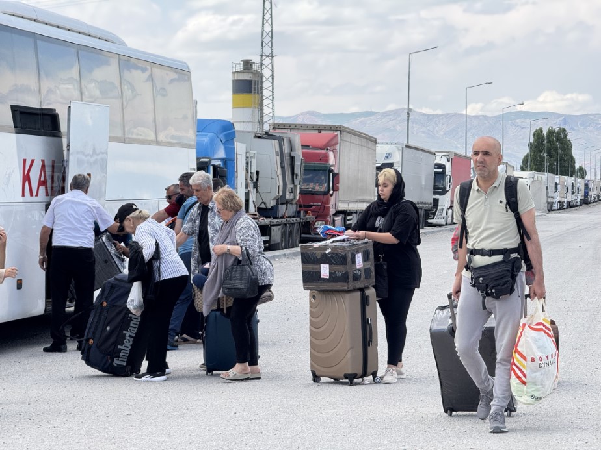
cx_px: 300
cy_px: 225
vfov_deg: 12.3
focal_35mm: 120
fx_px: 2083
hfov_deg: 16.4
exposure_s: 1/611
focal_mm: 15.66
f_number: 2.8
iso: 50
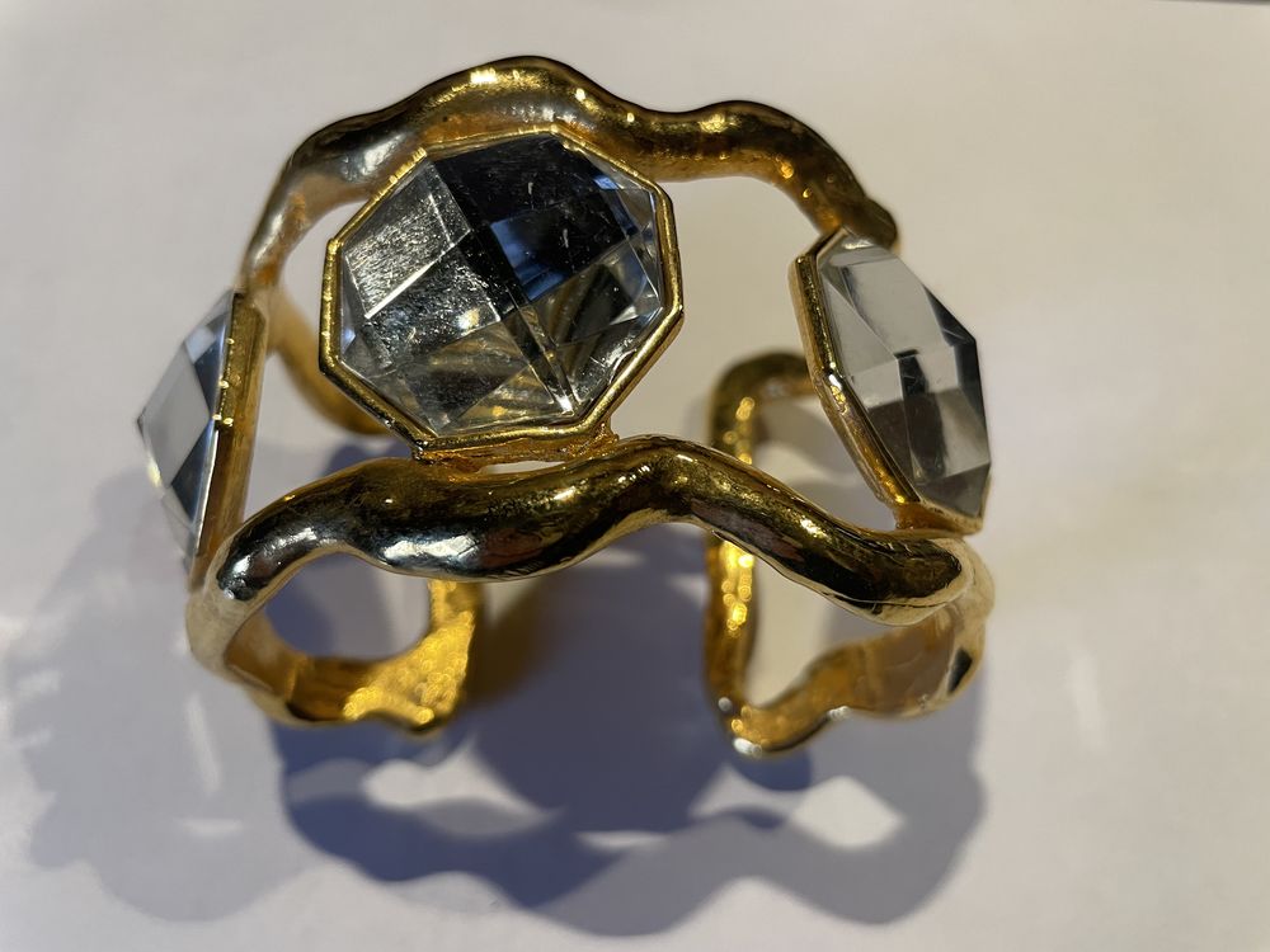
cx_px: 635
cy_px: 476
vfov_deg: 53.1
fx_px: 954
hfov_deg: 67.3
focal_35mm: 26
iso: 125
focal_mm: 4.2
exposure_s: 1/70
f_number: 1.6
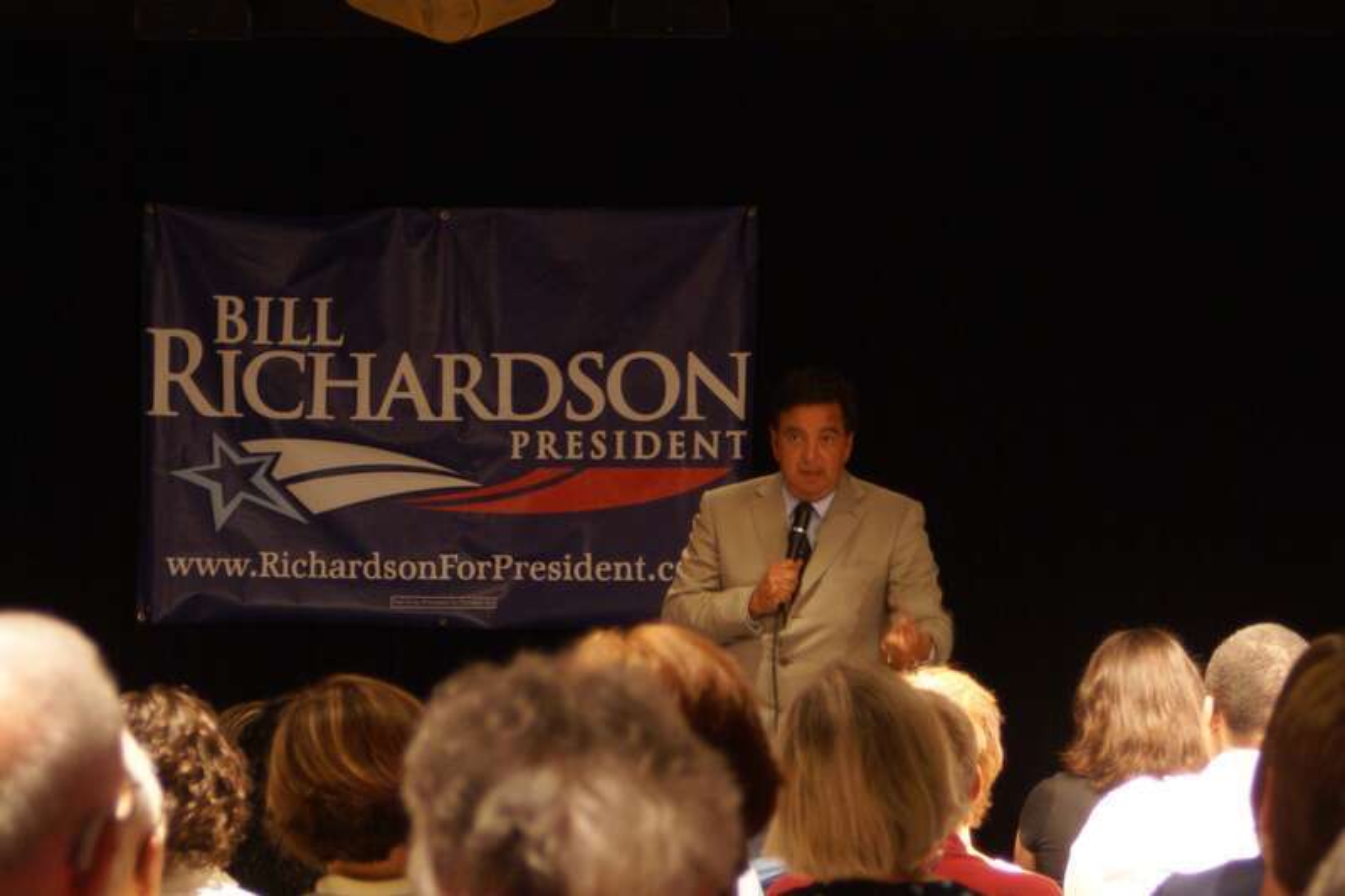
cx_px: 672
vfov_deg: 13.0
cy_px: 448
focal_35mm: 105
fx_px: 3922
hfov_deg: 19.5
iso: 400
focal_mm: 70
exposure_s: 1/3
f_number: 5.6
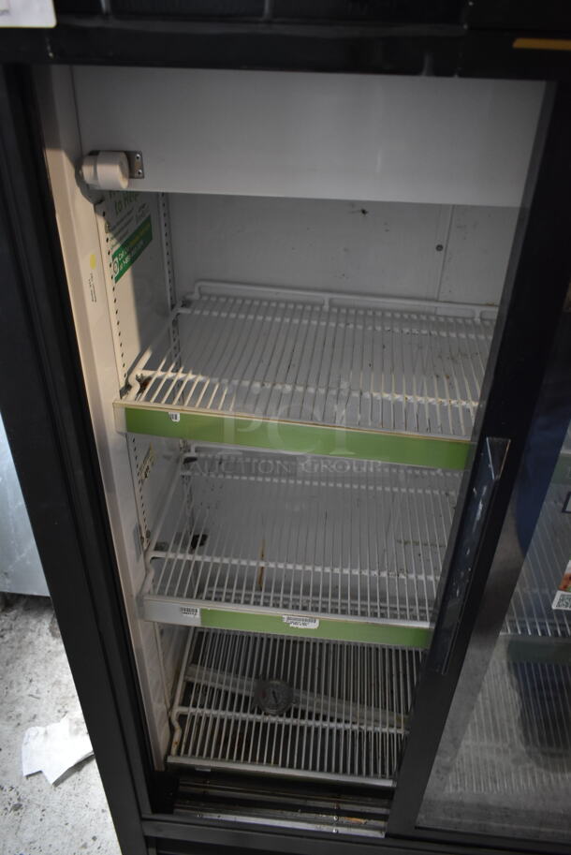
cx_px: 286
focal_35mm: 27
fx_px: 641
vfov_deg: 67.3
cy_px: 428
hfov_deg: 48.0
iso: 1250
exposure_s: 1/30
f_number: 3.5
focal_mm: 18
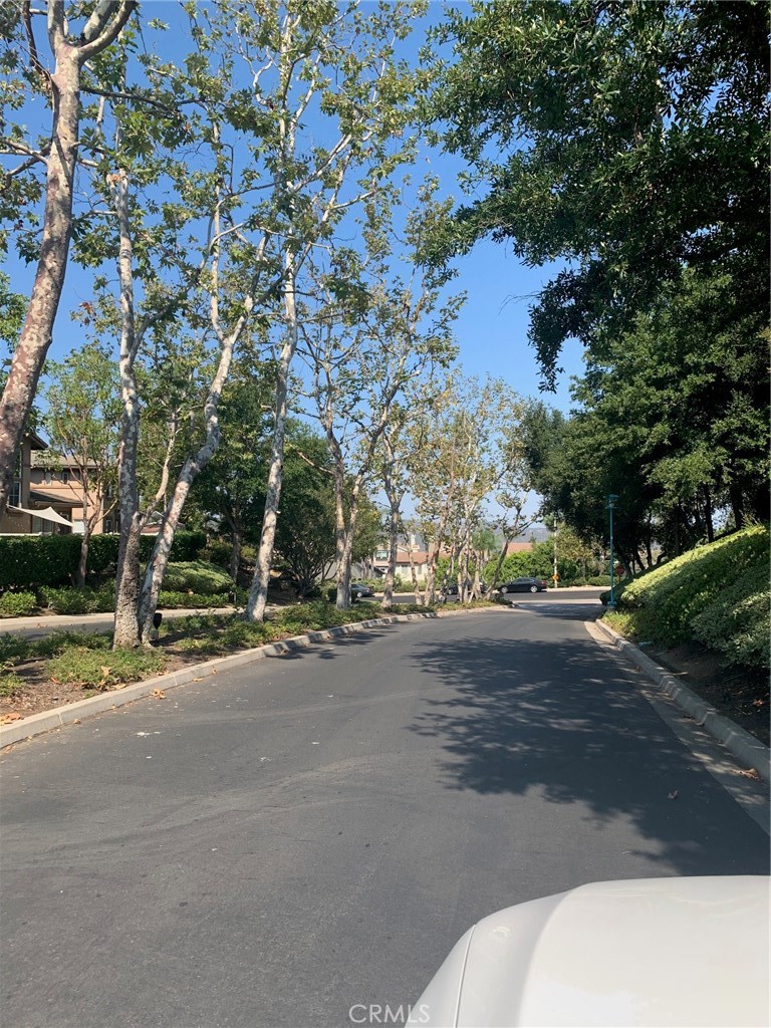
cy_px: 514
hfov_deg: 53.1
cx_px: 386
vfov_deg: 67.3
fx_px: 772
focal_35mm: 26
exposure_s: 1/1250
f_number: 1.8
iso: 25
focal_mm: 4.25
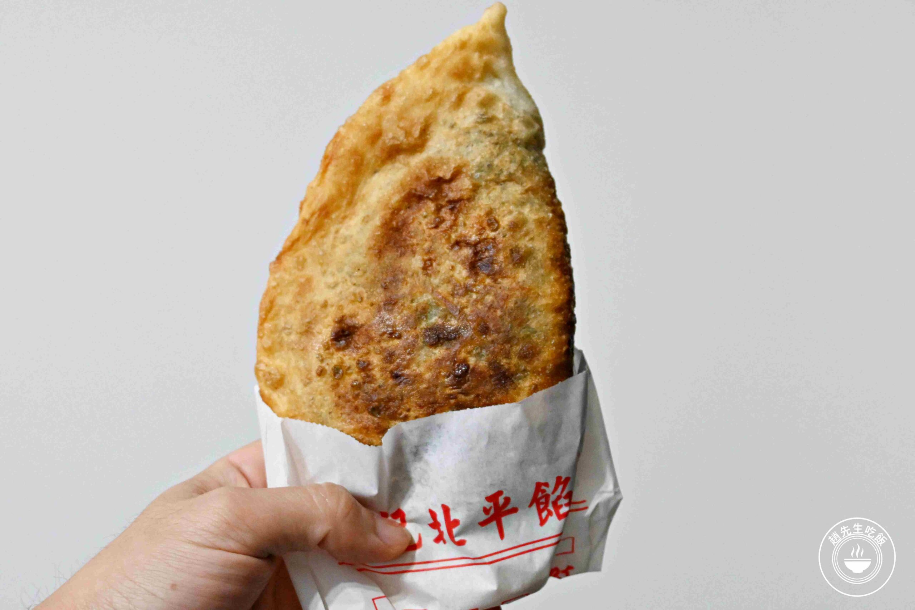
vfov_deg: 27.3
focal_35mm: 50
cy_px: 305
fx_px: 1258
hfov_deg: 40.0
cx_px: 458
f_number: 5
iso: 2800
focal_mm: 33
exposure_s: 1/250
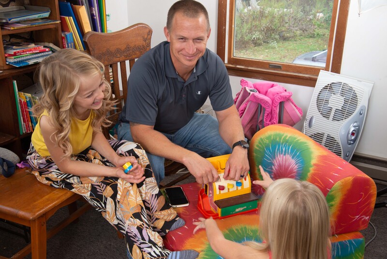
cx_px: 194
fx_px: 452
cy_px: 130
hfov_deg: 46.4
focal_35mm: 42
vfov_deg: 31.9
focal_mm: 42
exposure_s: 1/100
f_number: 14
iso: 200
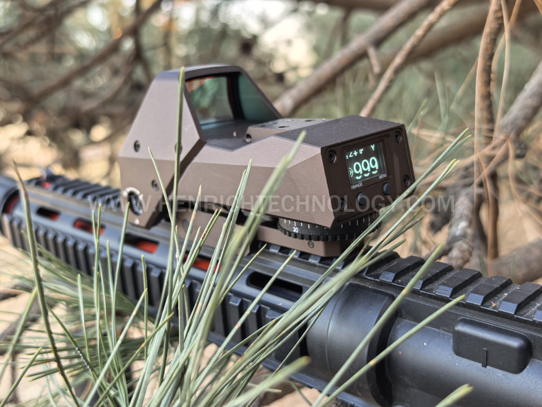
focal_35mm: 39
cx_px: 271
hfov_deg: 47.9
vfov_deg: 36.8
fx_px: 611
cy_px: 204
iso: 160
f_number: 2
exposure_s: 1/100
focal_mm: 6.98
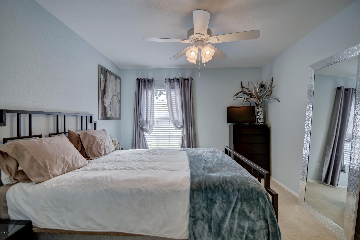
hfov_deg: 96.7
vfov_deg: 73.8
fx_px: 160
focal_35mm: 16
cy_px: 120
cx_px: 180
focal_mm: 16
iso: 64
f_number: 2.8
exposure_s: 1/30
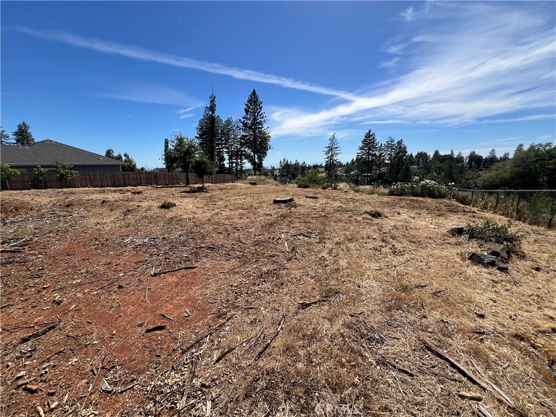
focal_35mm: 13
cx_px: 278
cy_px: 208
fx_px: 209
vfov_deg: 89.9
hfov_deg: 106.2
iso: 32
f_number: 1.8
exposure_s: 1/1845
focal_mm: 1.57
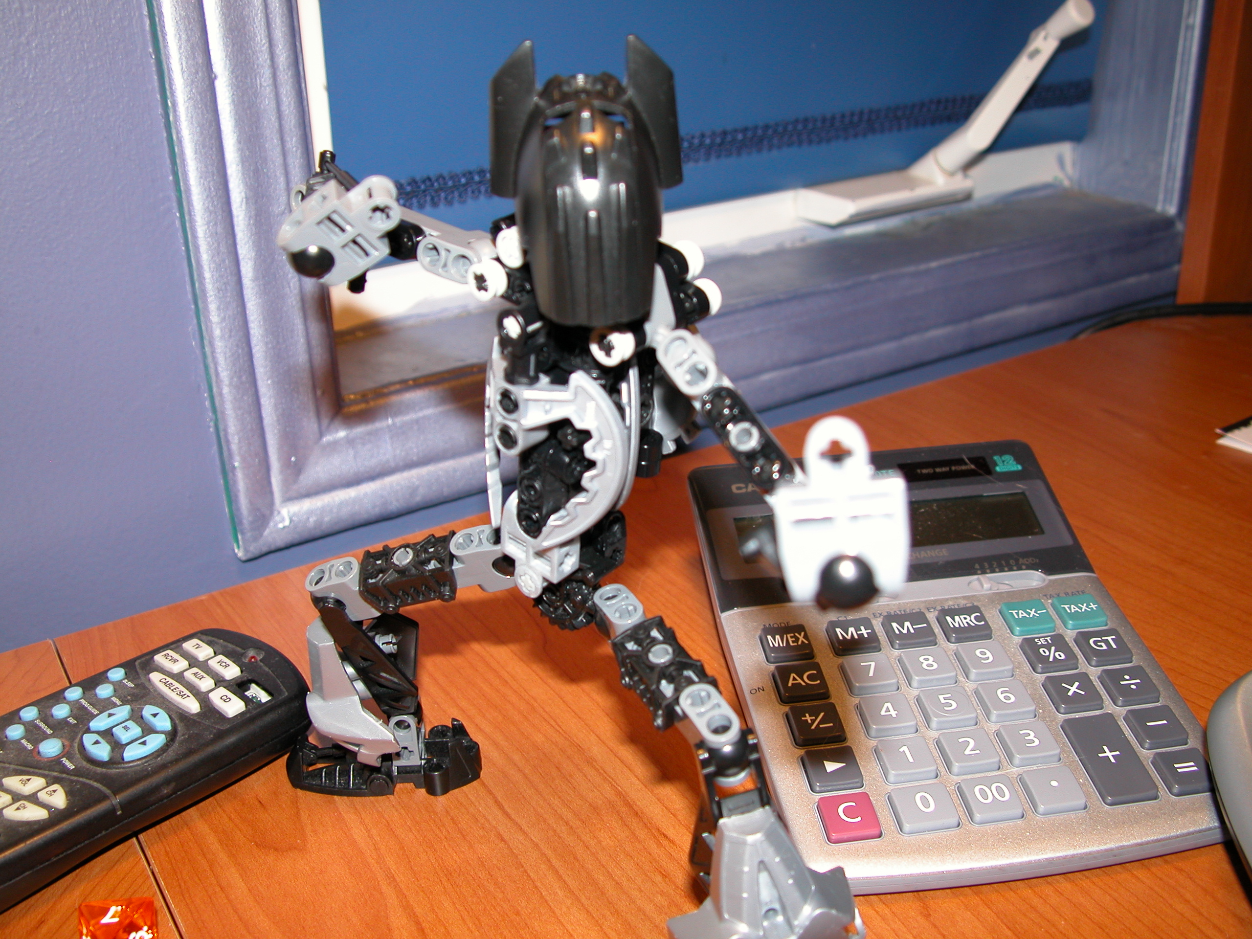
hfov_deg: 52.6
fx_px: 1266
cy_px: 470
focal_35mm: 35
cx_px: 626
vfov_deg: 40.7
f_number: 2.8
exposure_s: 1/60
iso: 100
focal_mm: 8.9
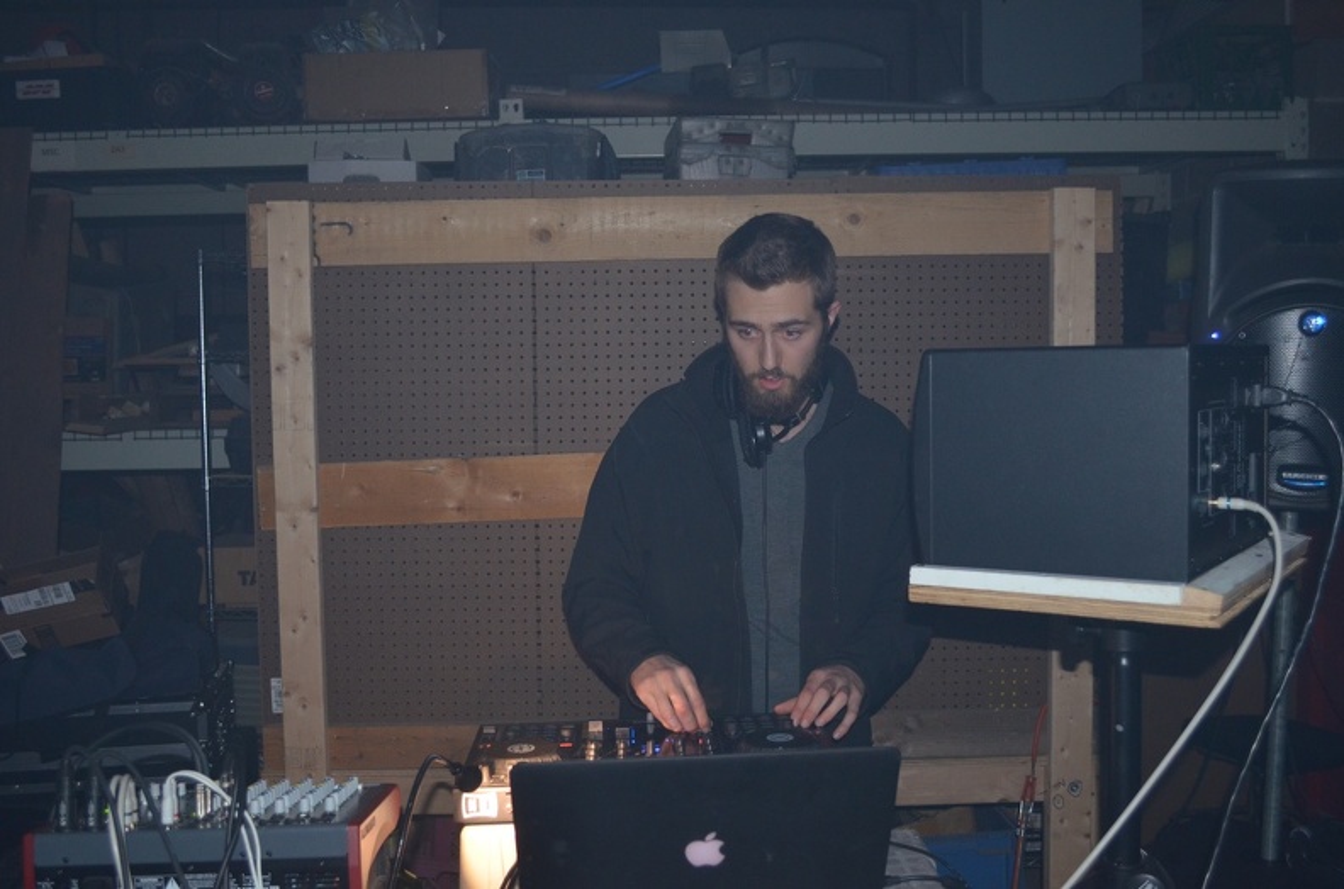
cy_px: 444
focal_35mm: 36
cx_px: 672
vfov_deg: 36.7
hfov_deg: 53.2
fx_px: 1341
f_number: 4
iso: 800
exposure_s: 1/30
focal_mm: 24
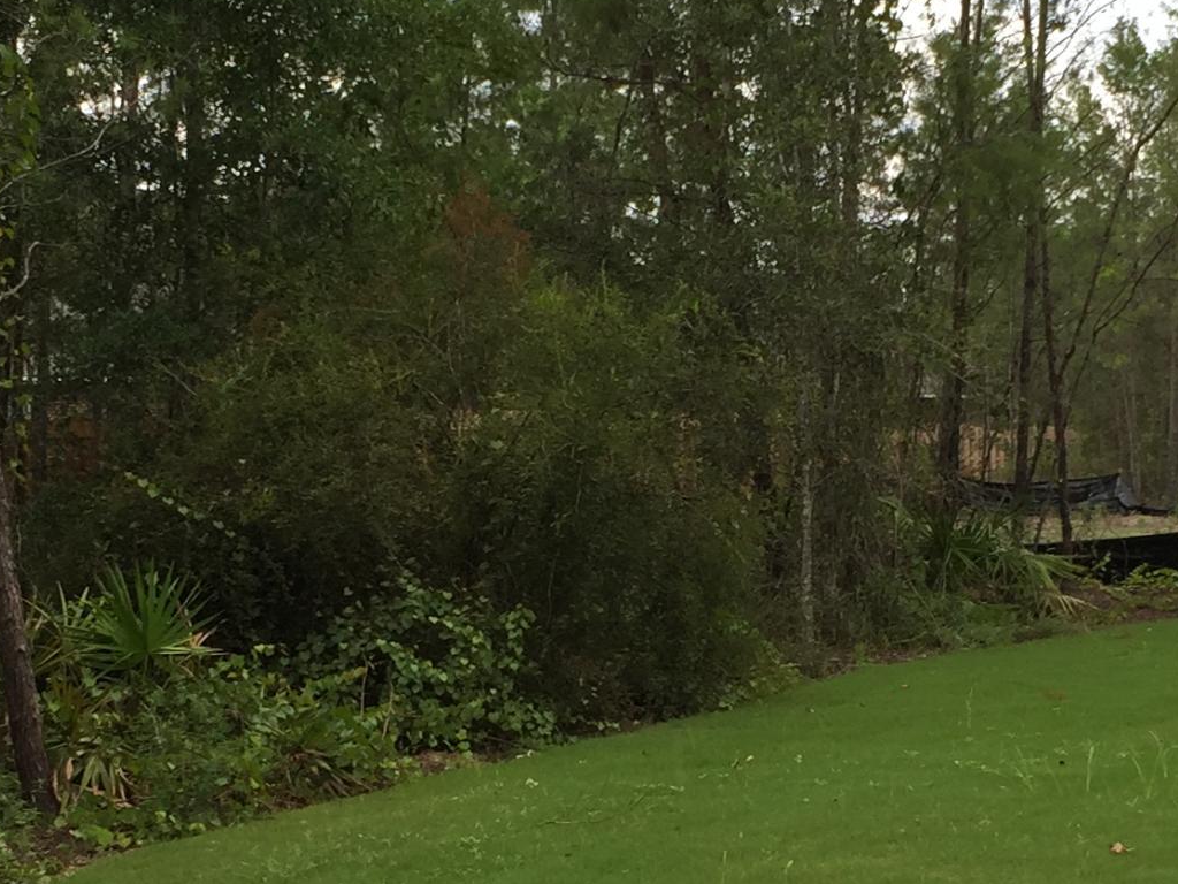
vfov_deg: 17.3
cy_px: 654
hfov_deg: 23.0
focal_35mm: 85
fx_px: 2893
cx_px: 644
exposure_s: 1/455
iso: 32
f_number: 2.2
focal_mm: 4.15
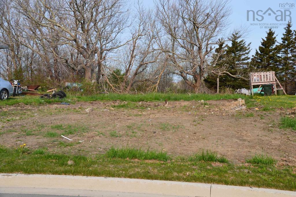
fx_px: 394
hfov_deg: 41.1
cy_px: 98
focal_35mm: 48
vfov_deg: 28.0
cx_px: 148
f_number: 10
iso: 400
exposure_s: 1/320
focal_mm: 32
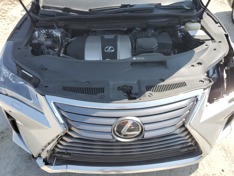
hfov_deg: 65.3
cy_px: 91
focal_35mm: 27
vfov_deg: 51.4
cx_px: 119
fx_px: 183
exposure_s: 1/1250
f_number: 1.5
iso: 50
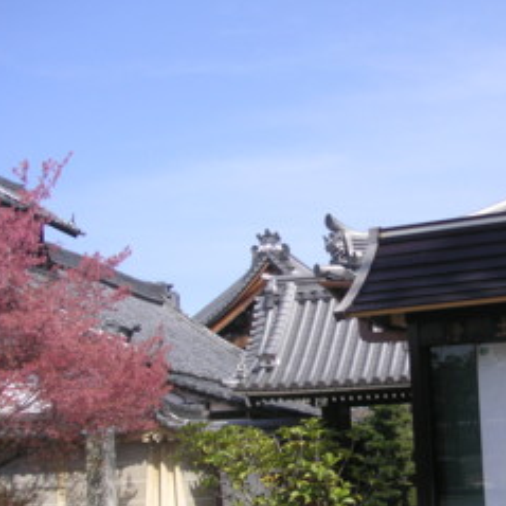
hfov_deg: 25.9
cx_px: 415
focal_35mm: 65
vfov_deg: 26.3
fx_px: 1075
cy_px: 356
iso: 50
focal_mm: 6.5
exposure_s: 1/750
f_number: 2.9
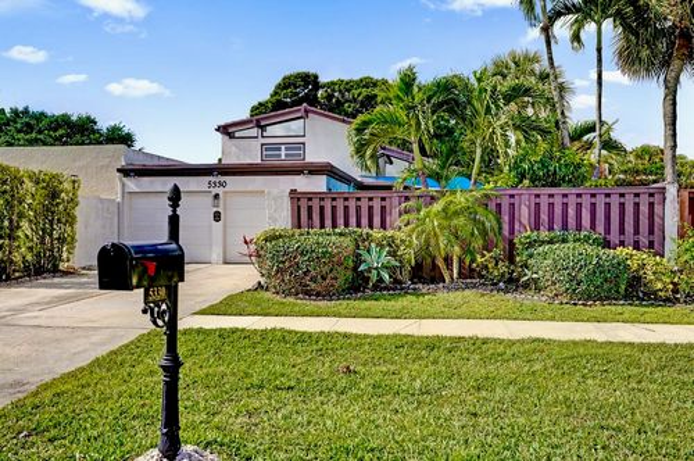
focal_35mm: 29
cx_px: 347
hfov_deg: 63.7
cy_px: 230
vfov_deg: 44.8
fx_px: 558
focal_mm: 29
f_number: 5
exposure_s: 1/6400
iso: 800
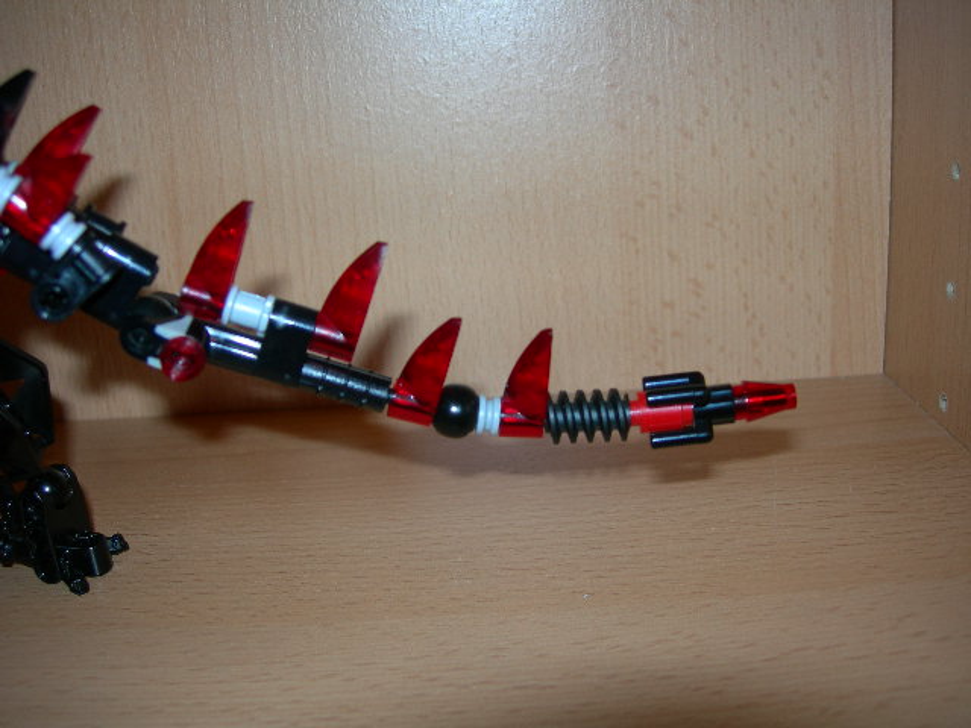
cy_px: 364
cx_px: 486
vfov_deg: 37.7
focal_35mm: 38
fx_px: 1066
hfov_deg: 49.0
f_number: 2.8
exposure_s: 1/60.1
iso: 50
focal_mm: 7.8
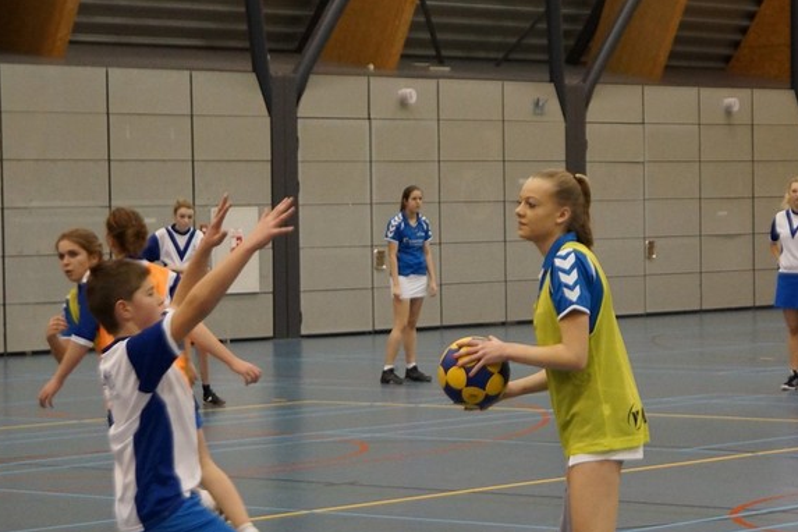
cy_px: 336
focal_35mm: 134
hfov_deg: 15.2
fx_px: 2970
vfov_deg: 10.2
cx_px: 604
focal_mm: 50
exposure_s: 1/200
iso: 1000
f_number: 3.2
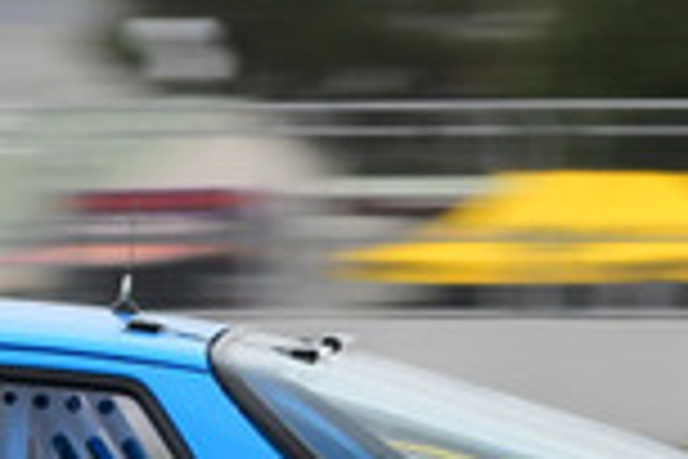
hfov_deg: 1.3
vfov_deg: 0.9
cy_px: 198
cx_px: -508
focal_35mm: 1567
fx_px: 29945
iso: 500
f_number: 14
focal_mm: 200
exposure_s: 1/200
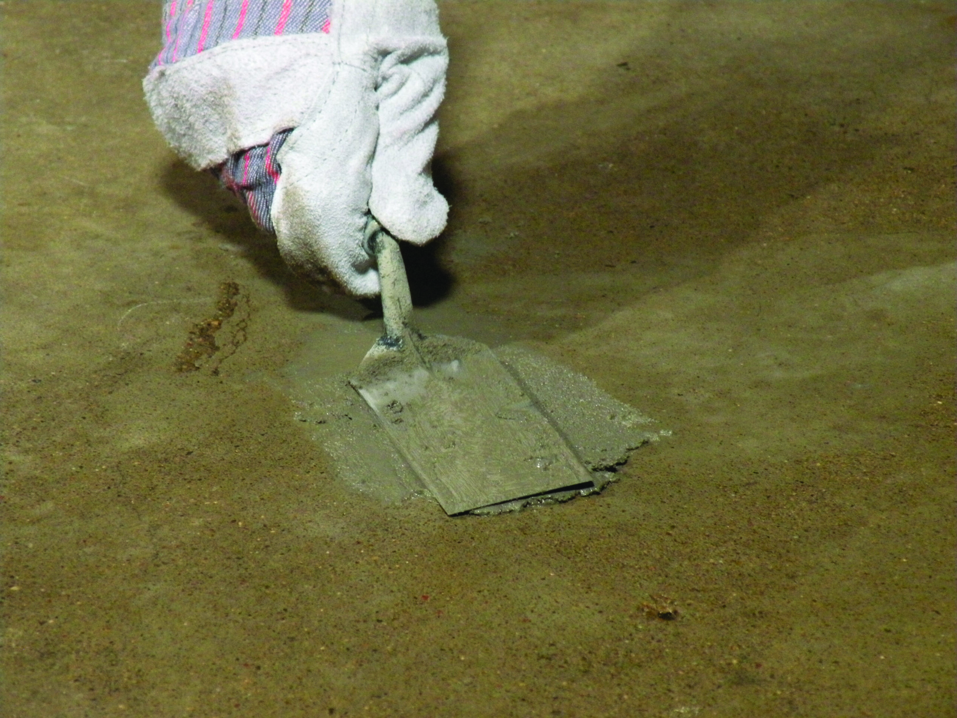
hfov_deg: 12.7
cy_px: 359
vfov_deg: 9.6
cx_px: 478
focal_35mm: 155
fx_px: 4285
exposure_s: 1/33.3
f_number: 4.5
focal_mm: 27.4
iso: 400
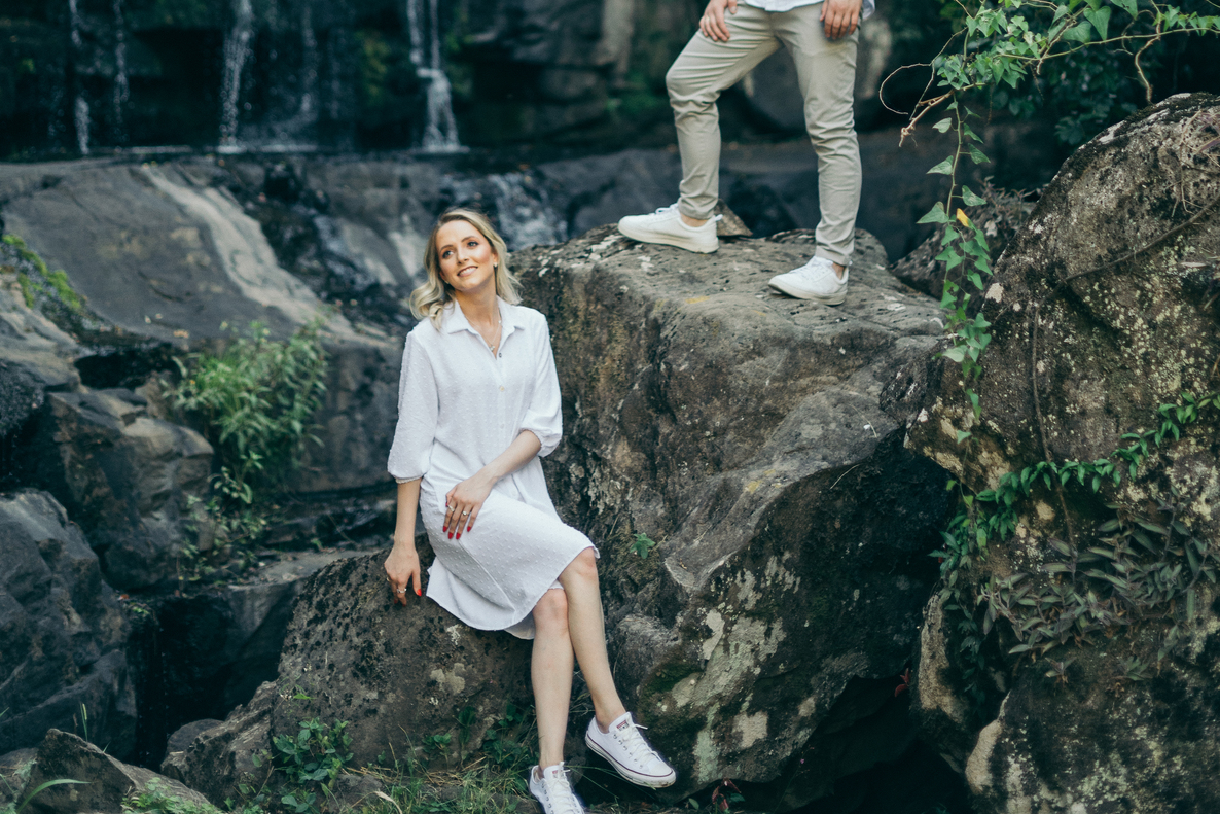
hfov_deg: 26.6
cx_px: 606
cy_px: -57
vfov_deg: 17.4
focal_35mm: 76
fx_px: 2576
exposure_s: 1/1000
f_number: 1.8
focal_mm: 50
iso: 800
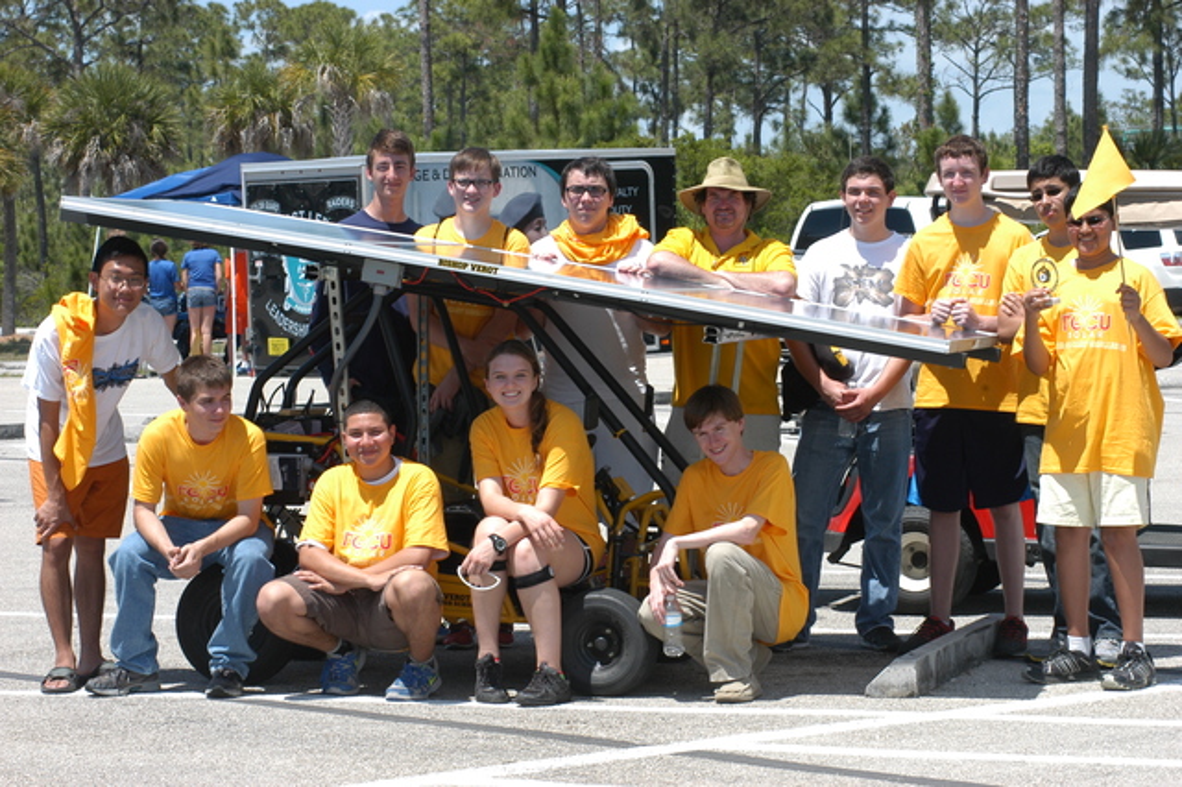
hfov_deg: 17.1
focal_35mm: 120
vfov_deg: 11.4
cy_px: 394
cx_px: 591
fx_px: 3938
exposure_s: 1/200
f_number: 11
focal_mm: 80
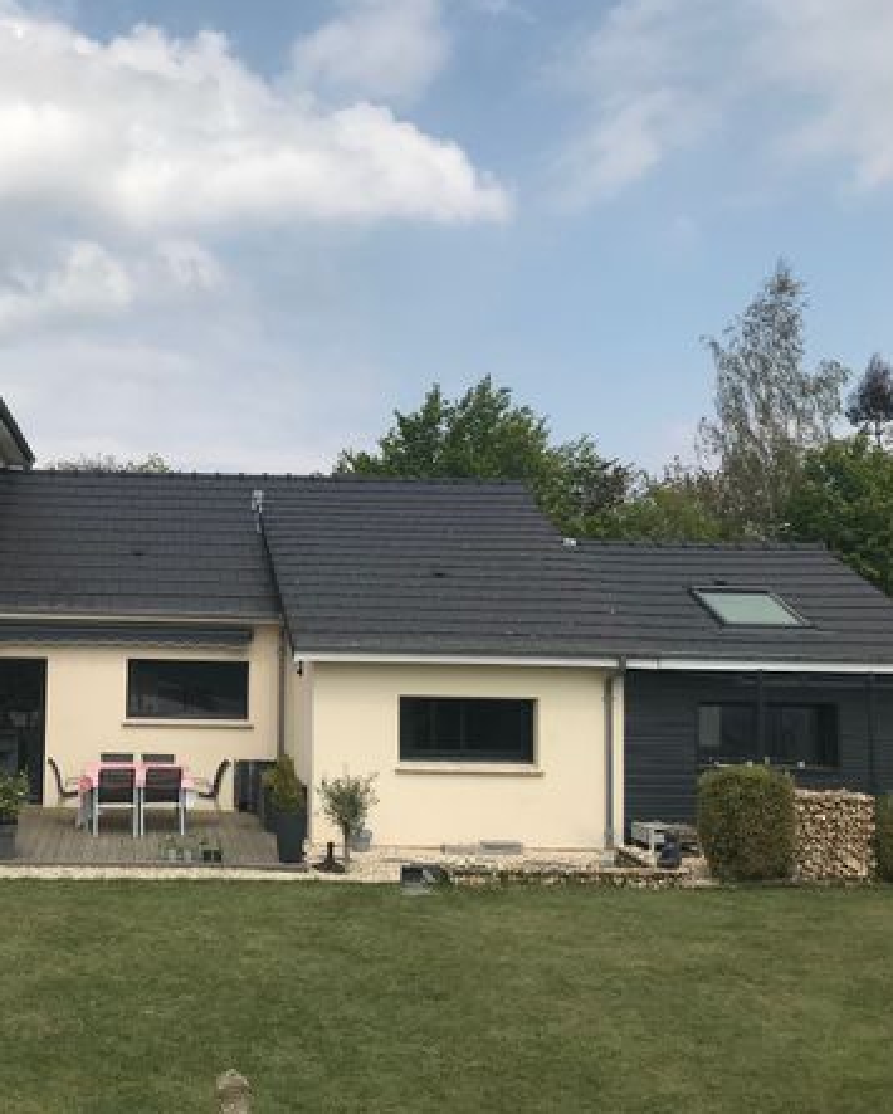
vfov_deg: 49.1
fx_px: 1221
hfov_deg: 38.8
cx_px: 189
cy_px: 556
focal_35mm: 37
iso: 20
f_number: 1.8
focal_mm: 3.99
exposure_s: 1/3690
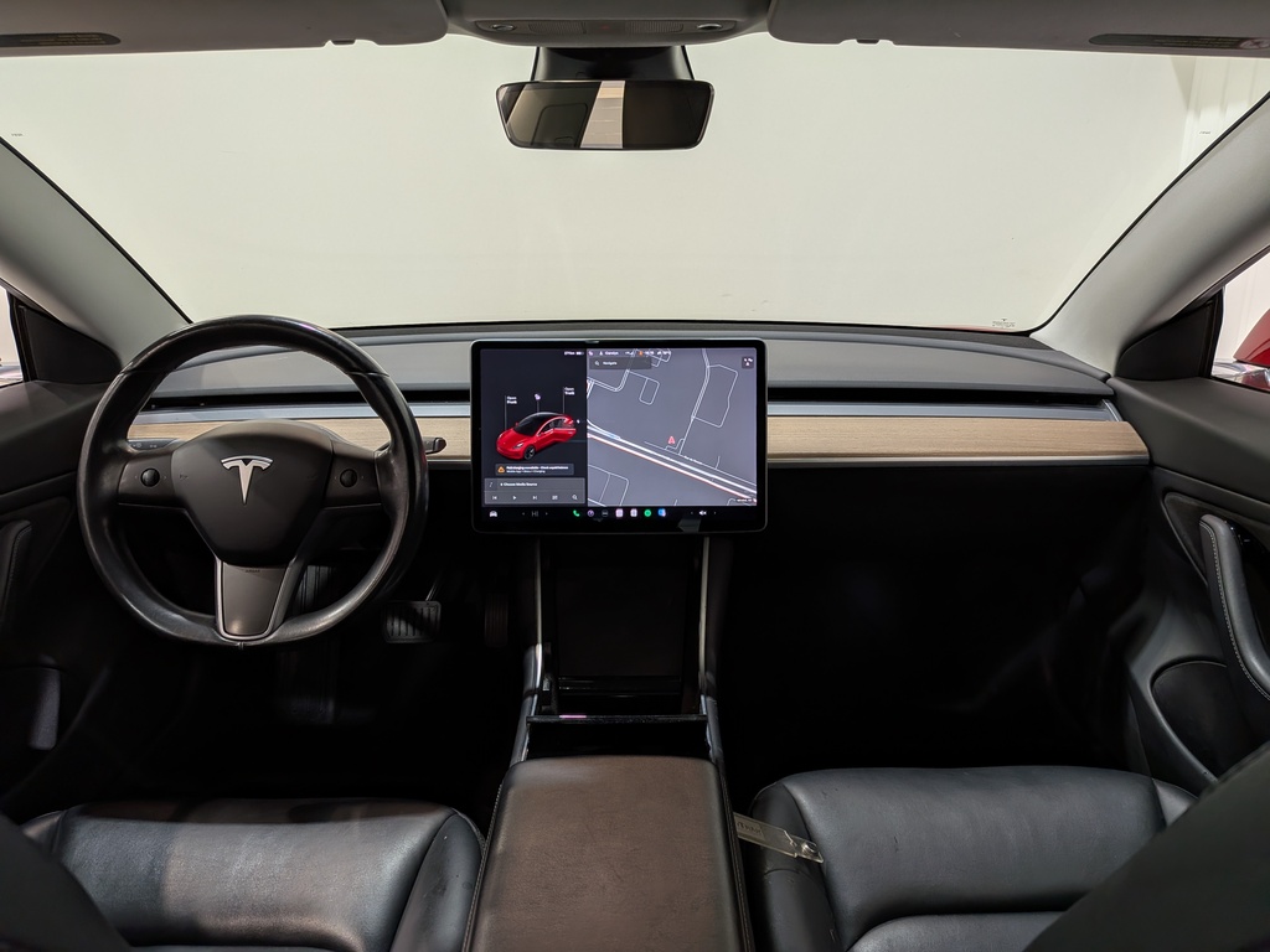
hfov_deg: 71.6
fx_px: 881
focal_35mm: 24
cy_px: 476
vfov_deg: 56.8
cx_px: 635
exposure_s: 1/98.5
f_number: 1.7
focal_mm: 4.53
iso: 27
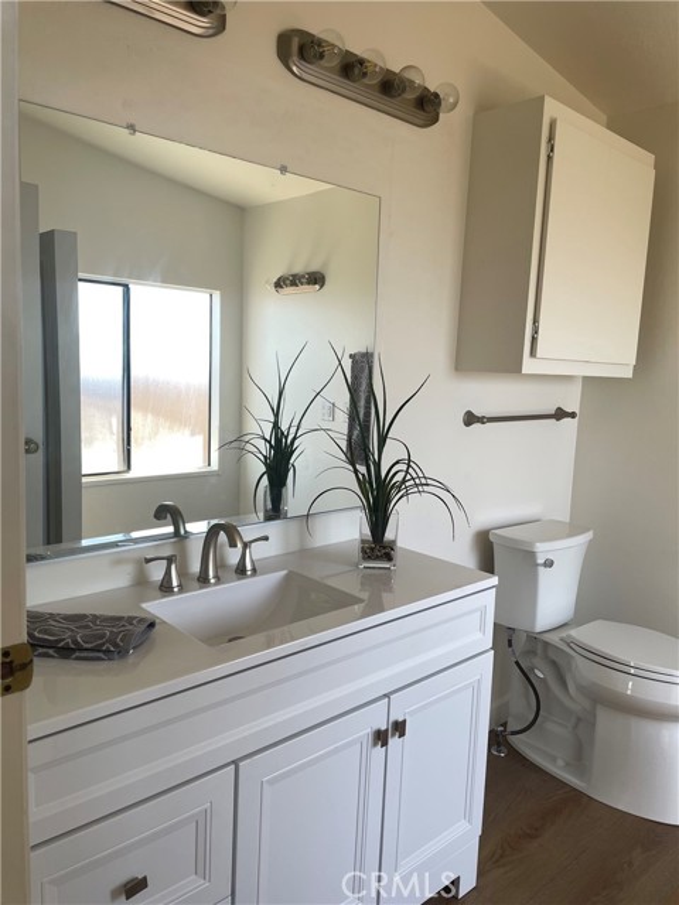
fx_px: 680
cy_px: 452
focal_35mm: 26
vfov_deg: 67.3
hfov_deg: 53.1
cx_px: 340
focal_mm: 4.2
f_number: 1.6
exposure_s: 1/168
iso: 32
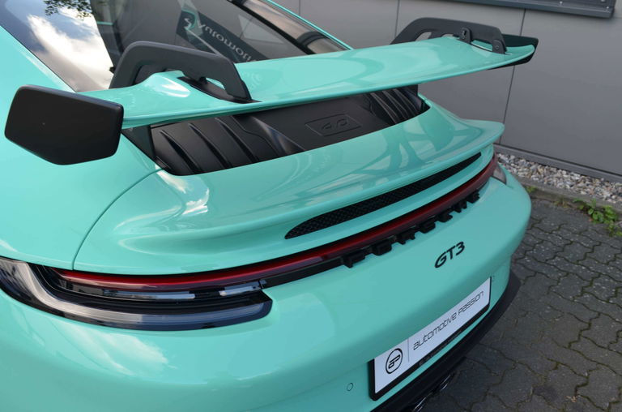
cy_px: 206
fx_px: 517
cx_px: 311
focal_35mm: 30
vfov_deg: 43.4
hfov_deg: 62.1
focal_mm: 20
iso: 100
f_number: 5.6
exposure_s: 1/60
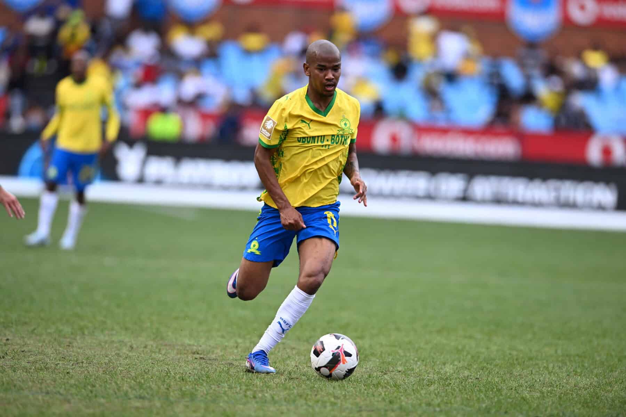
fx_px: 6955
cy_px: 208
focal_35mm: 400
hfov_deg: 5.2
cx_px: 313
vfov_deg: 3.4
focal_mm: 400
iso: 500
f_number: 4.5
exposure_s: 1/1000
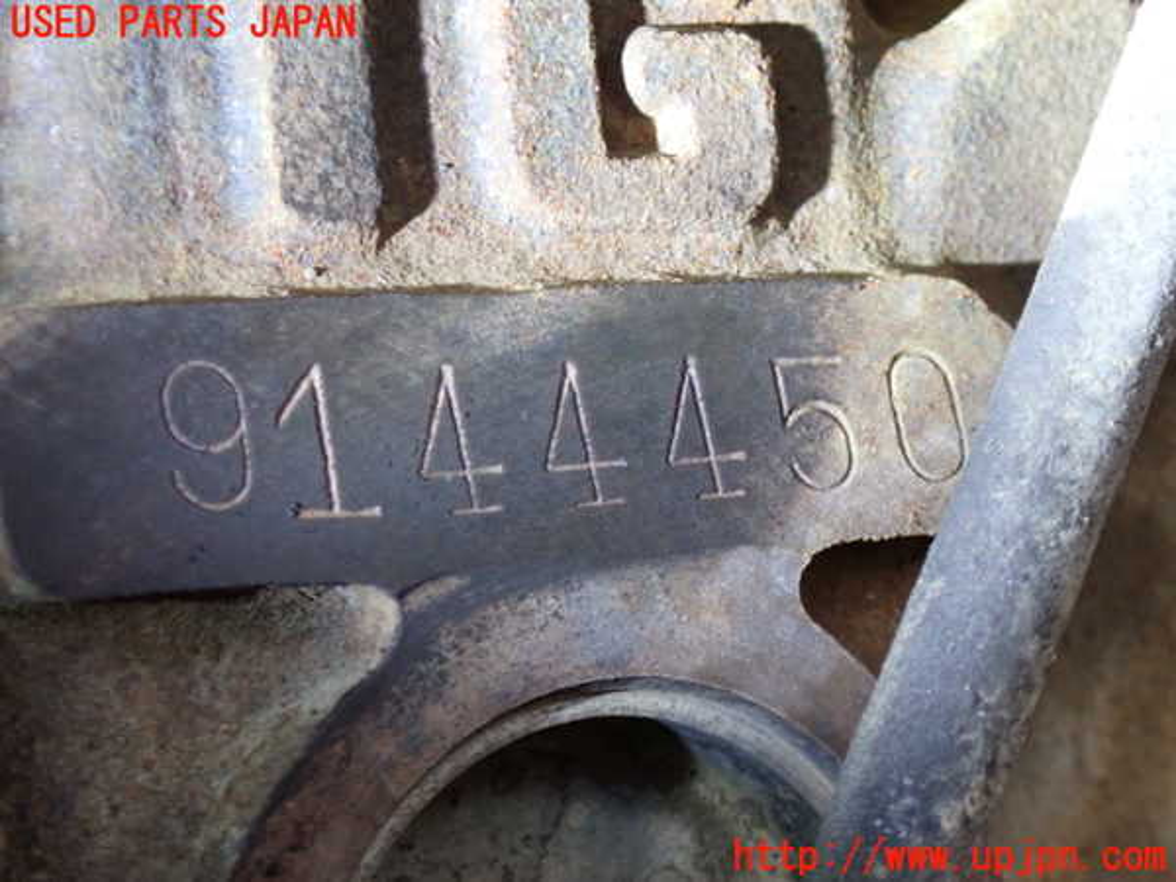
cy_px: 441
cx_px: 588
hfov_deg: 19.6
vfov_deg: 14.8
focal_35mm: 100
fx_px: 3397
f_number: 4.9
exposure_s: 1/30
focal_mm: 18
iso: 800
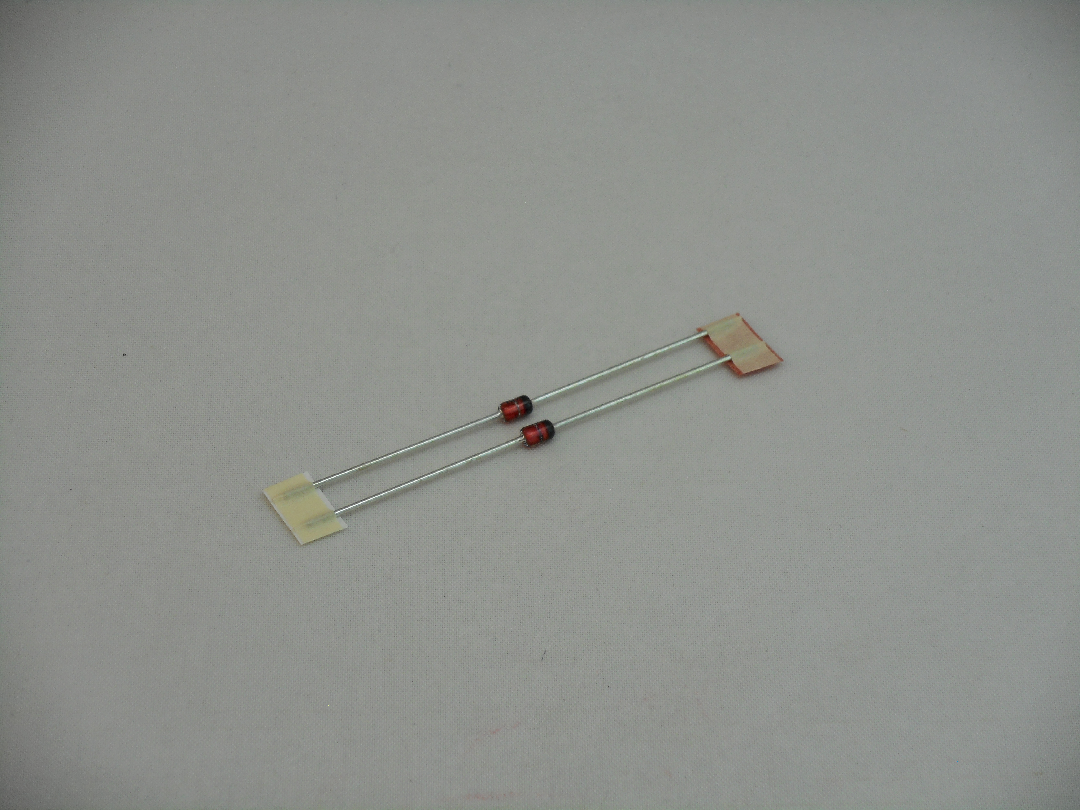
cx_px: 540
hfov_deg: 16.8
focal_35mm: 117
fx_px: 3650
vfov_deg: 12.7
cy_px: 405
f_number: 5.9
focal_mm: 20.9
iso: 110
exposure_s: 1/60
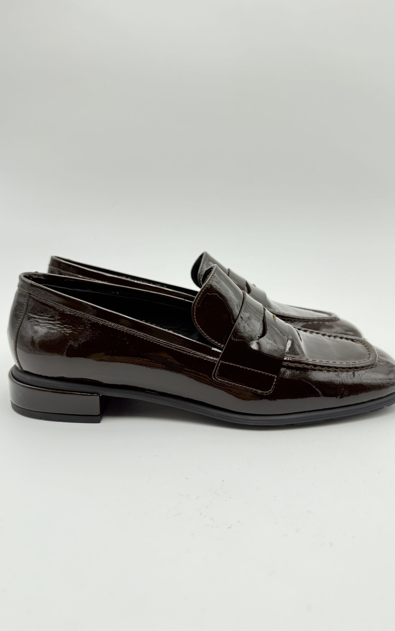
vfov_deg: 70.4
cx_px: 201
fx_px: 448
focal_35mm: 26
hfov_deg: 47.6
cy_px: 309
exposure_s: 1/290
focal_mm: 6.76
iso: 80
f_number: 1.78
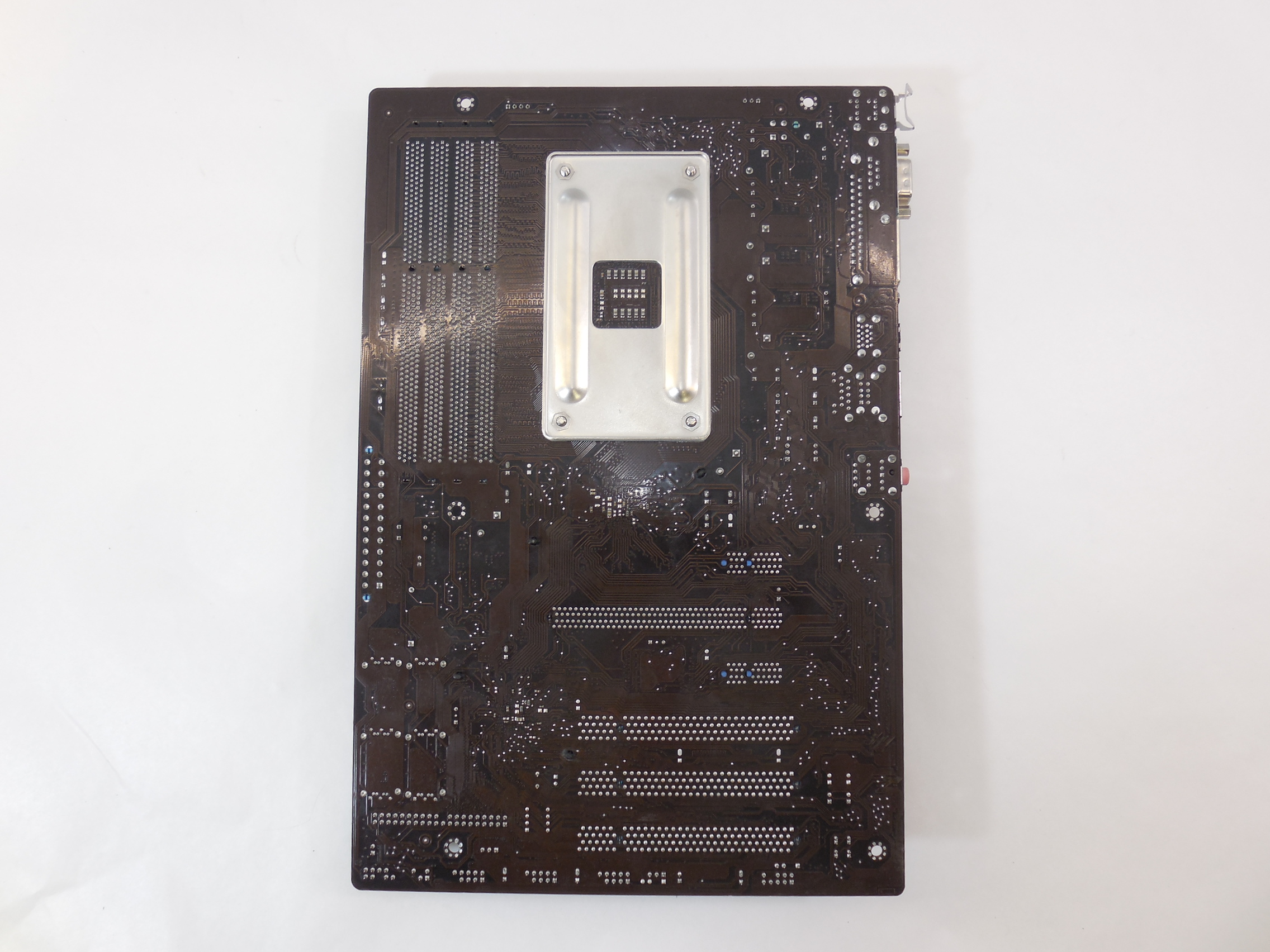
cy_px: 476
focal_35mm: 26
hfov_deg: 67.3
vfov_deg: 53.1
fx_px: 954
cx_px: 635
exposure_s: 1/30
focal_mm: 4.6
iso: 125
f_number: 3.5
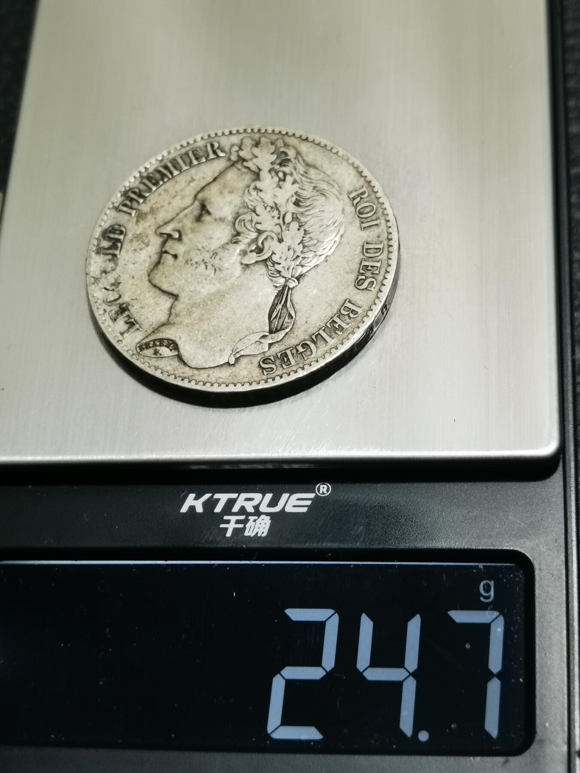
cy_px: 386
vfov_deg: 29.8
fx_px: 1452
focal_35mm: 65
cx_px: 290
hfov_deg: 22.6
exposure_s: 1/100
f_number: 1.9
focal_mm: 6.67
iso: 125
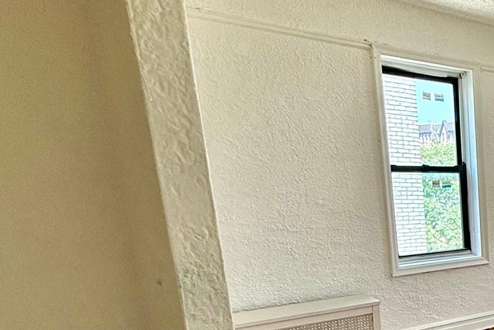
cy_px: 298
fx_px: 535
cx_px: 637
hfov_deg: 35.0
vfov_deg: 32.5
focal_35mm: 39
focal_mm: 2.22
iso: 64
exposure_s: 1/124
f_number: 2.2
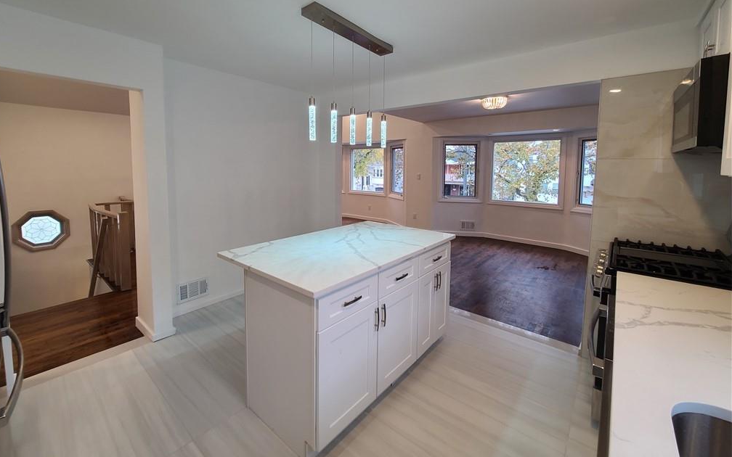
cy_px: 184
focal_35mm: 14
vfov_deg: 77.8
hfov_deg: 105.3
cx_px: 361
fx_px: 279
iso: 80
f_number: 2.2
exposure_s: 1/60
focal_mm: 2.2
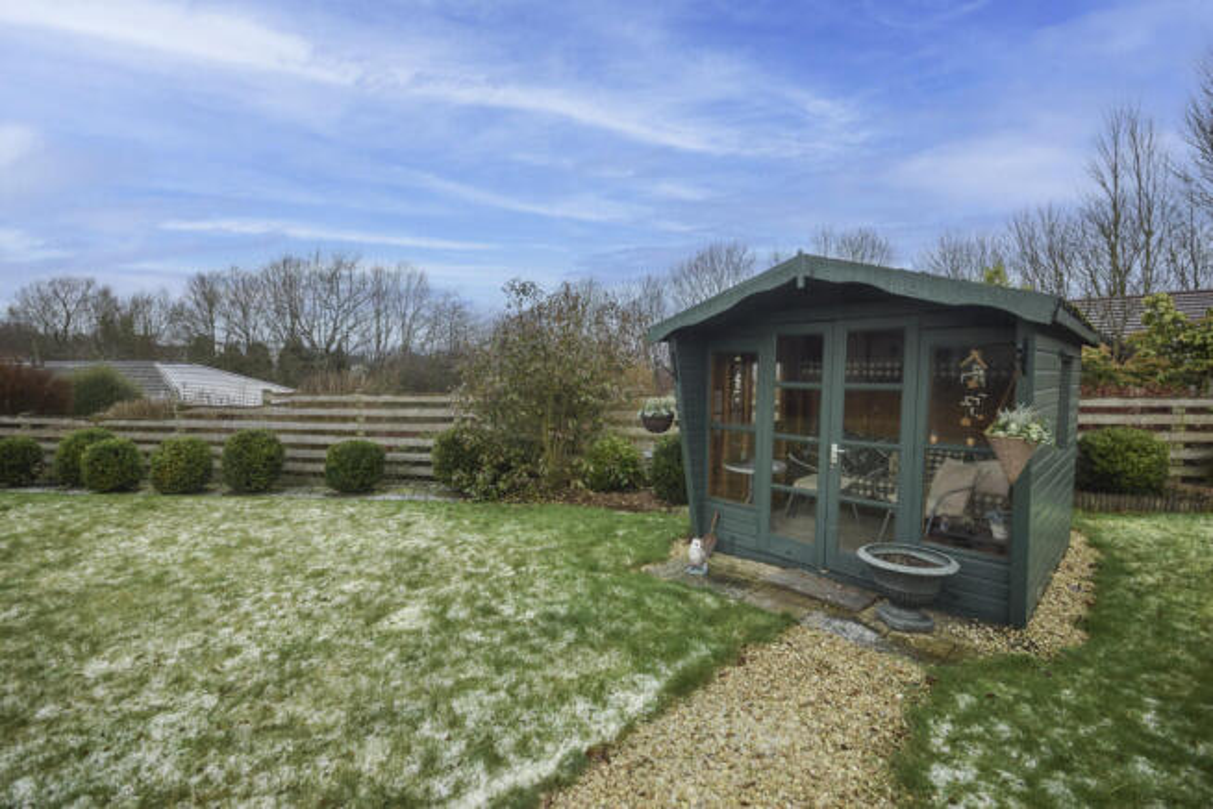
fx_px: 505
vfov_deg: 77.4
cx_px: 606
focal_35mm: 15
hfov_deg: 100.4
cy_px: 404
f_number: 5
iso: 100
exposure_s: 1/40
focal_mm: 10
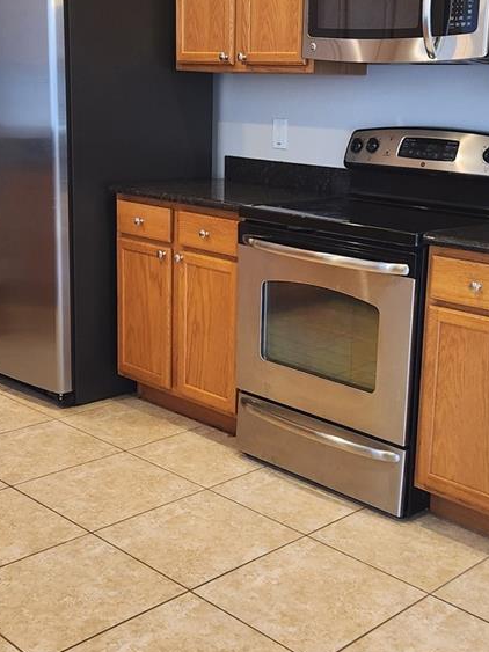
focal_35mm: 49
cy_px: 315
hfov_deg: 29.6
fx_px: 923
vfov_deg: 38.9
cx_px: 300
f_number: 1.8
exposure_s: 1/120
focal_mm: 5.4
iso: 400
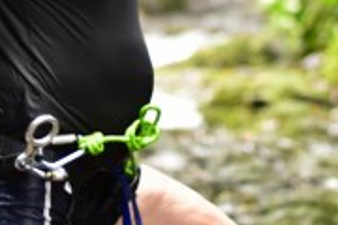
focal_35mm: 266
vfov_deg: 5.2
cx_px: 101
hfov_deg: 7.7
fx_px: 2497
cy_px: 37
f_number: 1.4
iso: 500
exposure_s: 1/250
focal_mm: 50
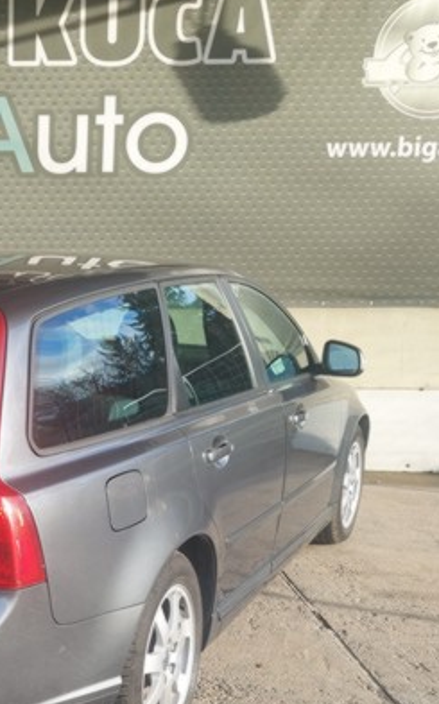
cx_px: -41
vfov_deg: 37.3
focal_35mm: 54
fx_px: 1036
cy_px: 451
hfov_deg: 22.6
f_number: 1.8
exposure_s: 1/319
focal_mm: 5.23
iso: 40
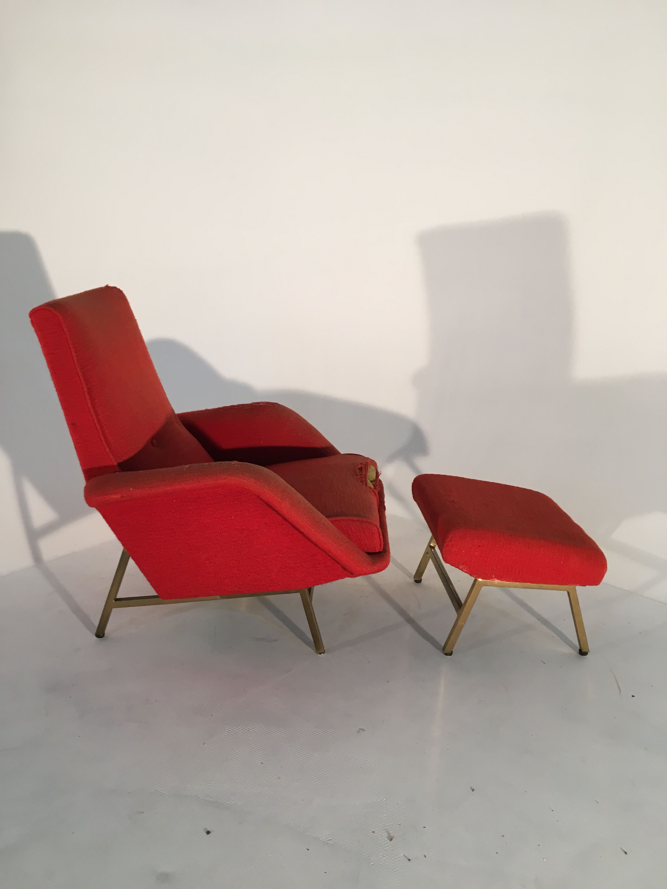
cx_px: 334
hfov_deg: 48.2
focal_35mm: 29
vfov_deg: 61.7
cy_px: 444
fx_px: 745
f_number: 2.2
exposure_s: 1/33
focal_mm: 4.15
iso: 64
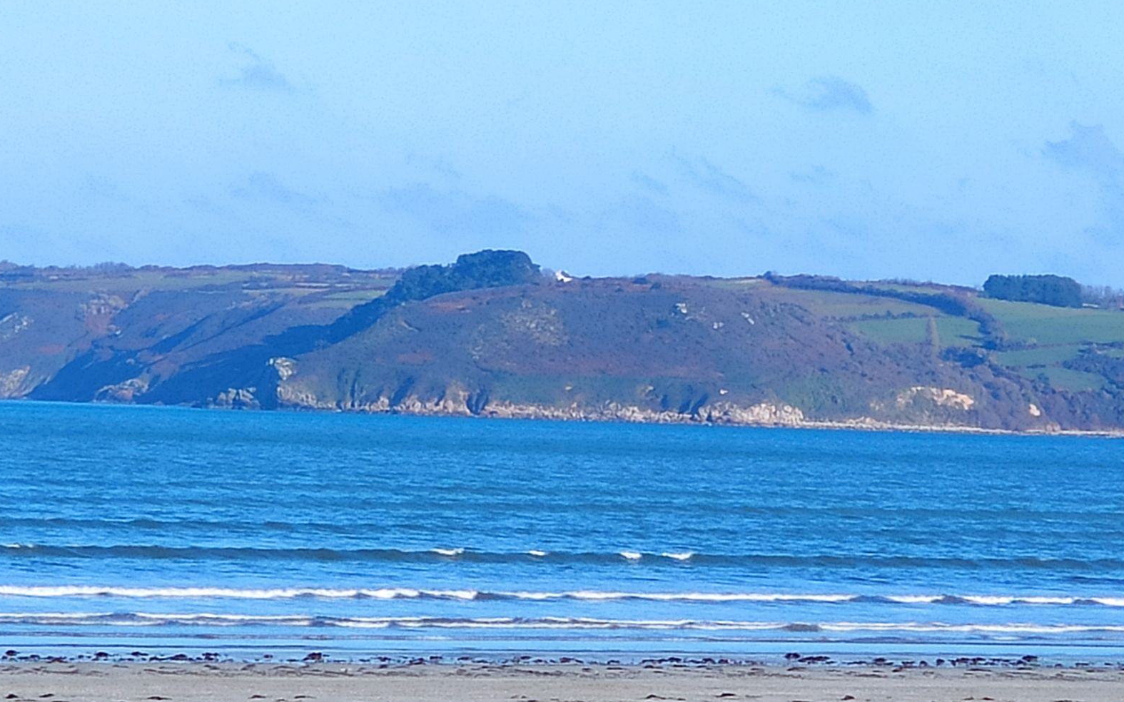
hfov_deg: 36.3
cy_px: 306
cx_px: 563
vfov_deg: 23.1
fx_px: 1715
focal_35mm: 56
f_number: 2.4
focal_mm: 5.55
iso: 100
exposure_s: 1/852
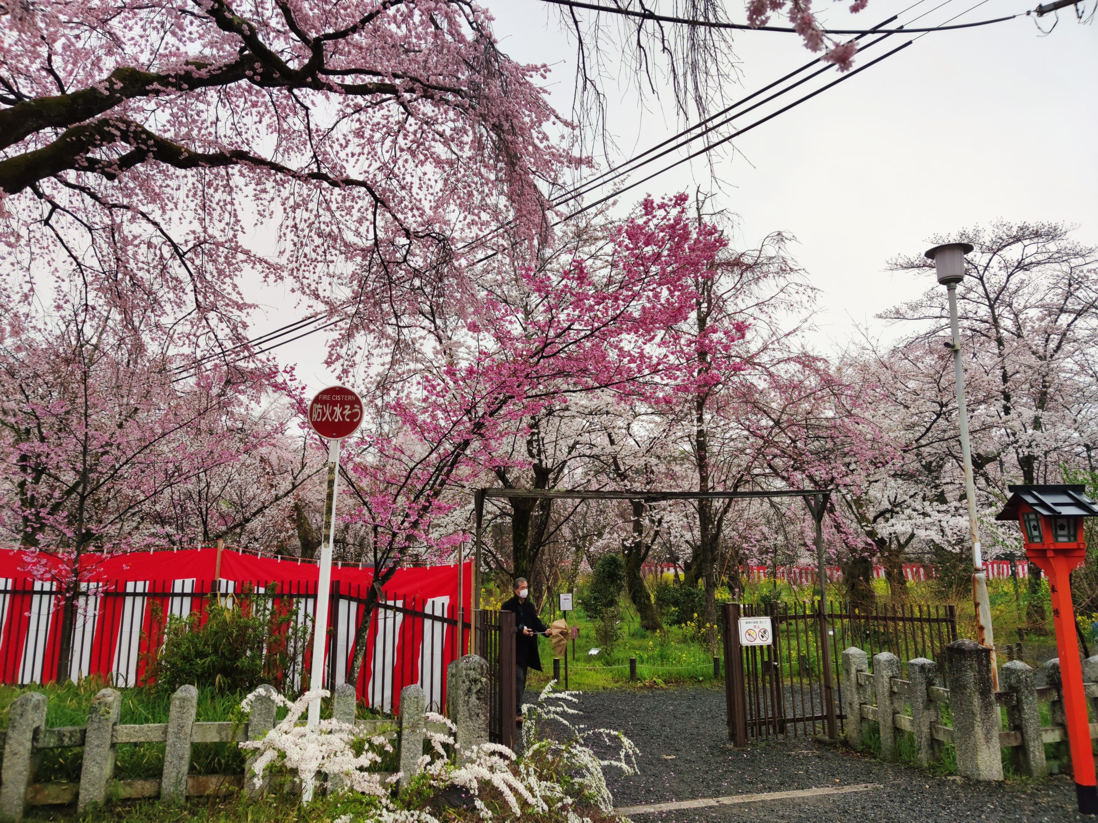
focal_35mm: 24
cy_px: 412
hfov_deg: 71.6
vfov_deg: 56.8
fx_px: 761
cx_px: 549
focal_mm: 6.74
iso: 100
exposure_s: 1/826
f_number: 1.69
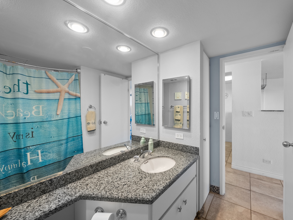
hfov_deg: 101.6
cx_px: 163
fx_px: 119
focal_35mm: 14
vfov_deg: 85.7
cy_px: 108
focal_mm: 12
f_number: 9
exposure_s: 1/2
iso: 125
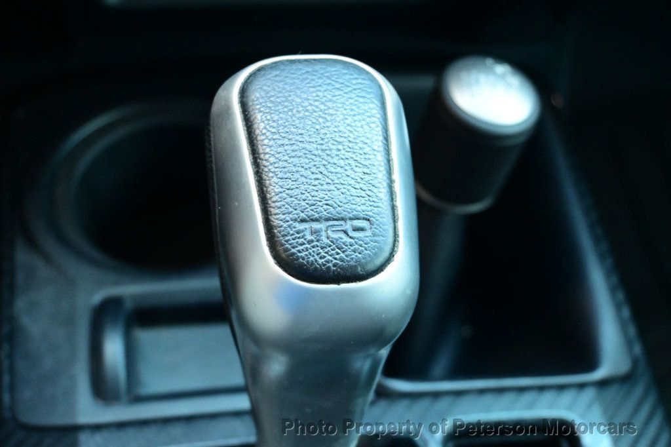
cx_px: 336
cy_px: 224
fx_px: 922
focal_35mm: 50
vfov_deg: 27.2
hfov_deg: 40.0
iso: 4000
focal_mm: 33
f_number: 5
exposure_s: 1/50
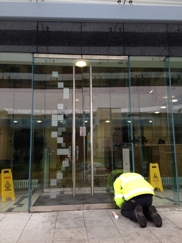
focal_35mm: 35
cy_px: 122
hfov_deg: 40.7
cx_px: 91
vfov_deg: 52.6
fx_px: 245
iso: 50
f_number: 2.4
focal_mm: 4.28
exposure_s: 1/134
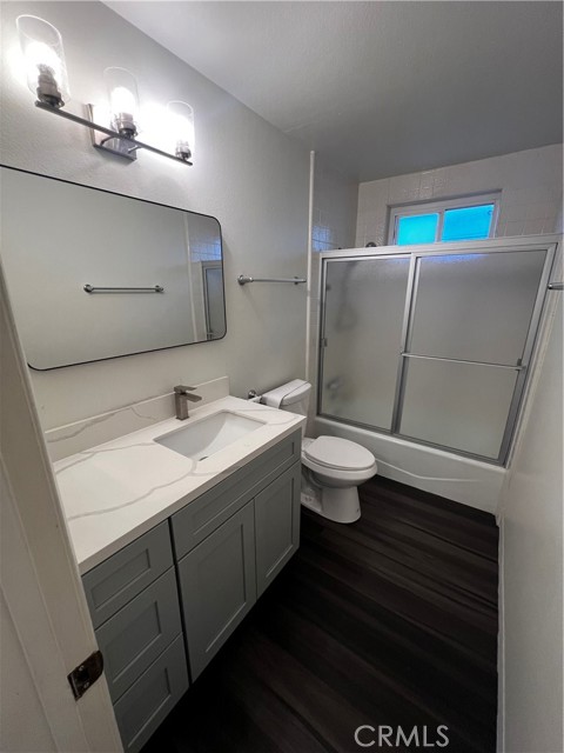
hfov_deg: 89.9
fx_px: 282
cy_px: 376
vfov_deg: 106.2
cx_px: 282
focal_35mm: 13
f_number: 1.8
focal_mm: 1.57
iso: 250
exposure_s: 1/120
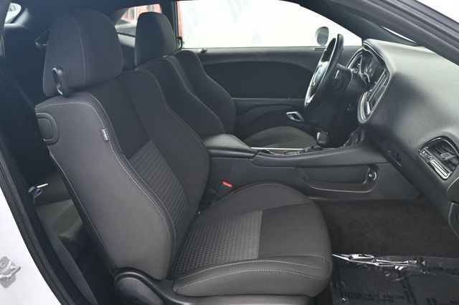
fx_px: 373
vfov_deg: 44.6
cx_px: 230
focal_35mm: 29
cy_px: 152
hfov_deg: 63.2
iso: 280
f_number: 4
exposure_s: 1/250
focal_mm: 19.5
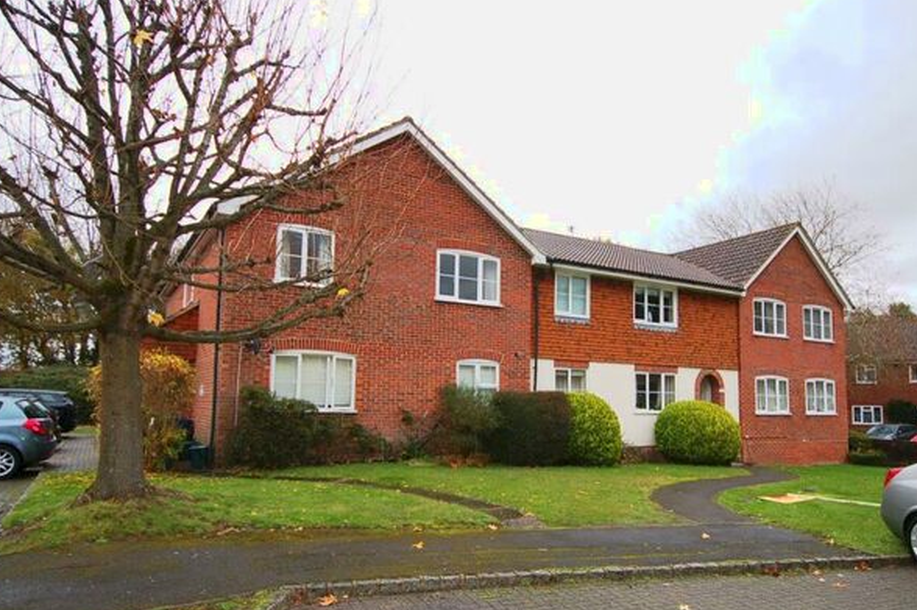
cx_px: 497
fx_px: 636
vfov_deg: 51.1
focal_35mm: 25
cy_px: 342
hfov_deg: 71.4
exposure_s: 1/500
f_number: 4
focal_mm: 14
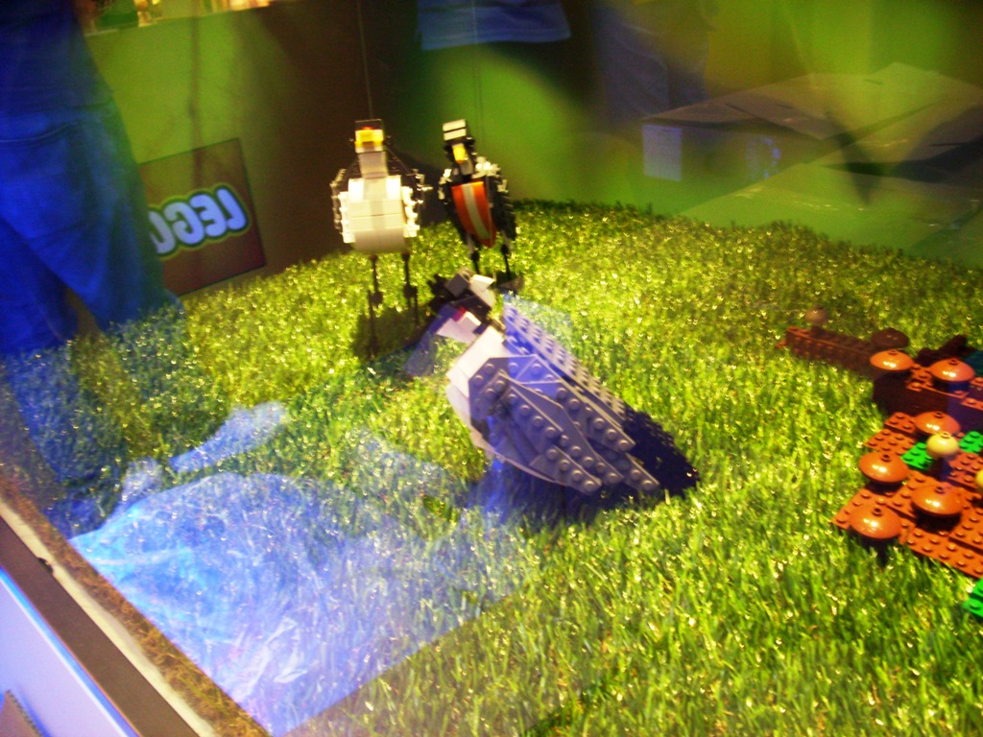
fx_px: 909
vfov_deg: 44.2
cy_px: 368
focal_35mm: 32
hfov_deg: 56.8
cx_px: 492
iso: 160
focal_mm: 5.7
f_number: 2.9
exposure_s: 1/8
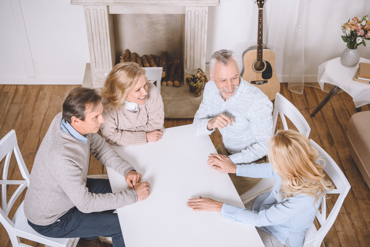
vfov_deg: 26.0
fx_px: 535
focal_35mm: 52
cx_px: 185
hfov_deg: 38.2
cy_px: 124
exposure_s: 1/160
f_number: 3.5
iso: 100
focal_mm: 52
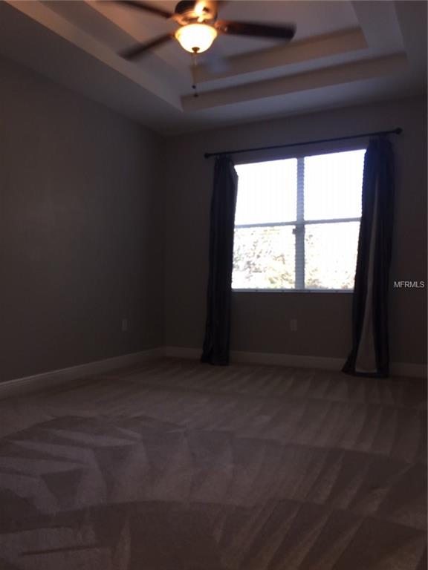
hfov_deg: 48.2
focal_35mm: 29
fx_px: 478
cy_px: 285
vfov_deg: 61.7
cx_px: 214
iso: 32
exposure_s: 1/30
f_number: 2.2
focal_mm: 4.15
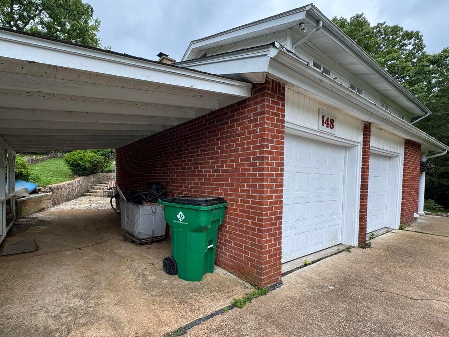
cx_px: 186
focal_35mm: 17
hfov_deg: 90.2
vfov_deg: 74.5
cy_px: 186
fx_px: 221
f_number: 2.2
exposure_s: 1/290
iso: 40
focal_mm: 2.22
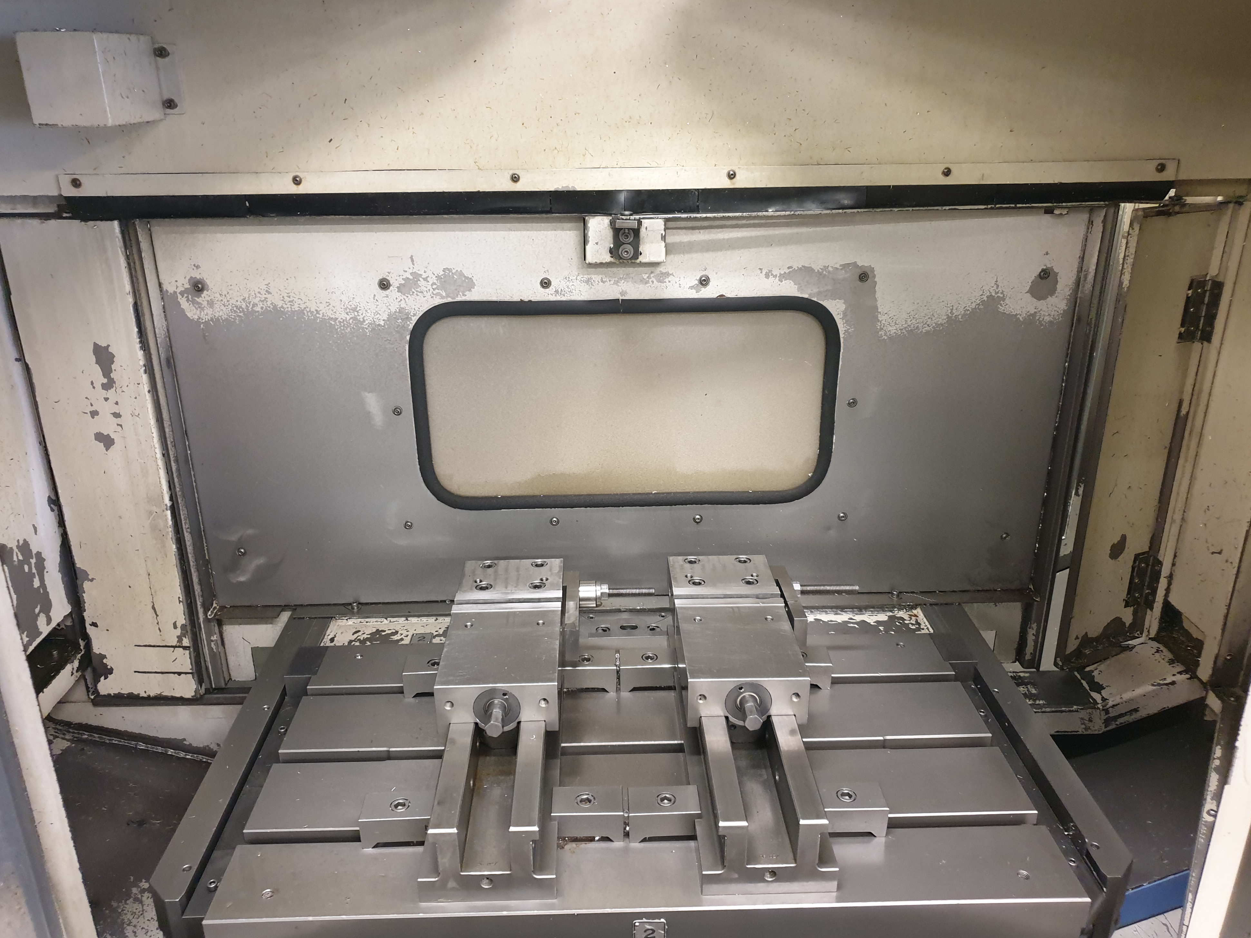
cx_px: 613
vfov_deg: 51.4
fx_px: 976
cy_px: 469
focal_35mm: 27
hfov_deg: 65.3
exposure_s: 1/33
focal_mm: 4.3
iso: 250
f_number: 1.5
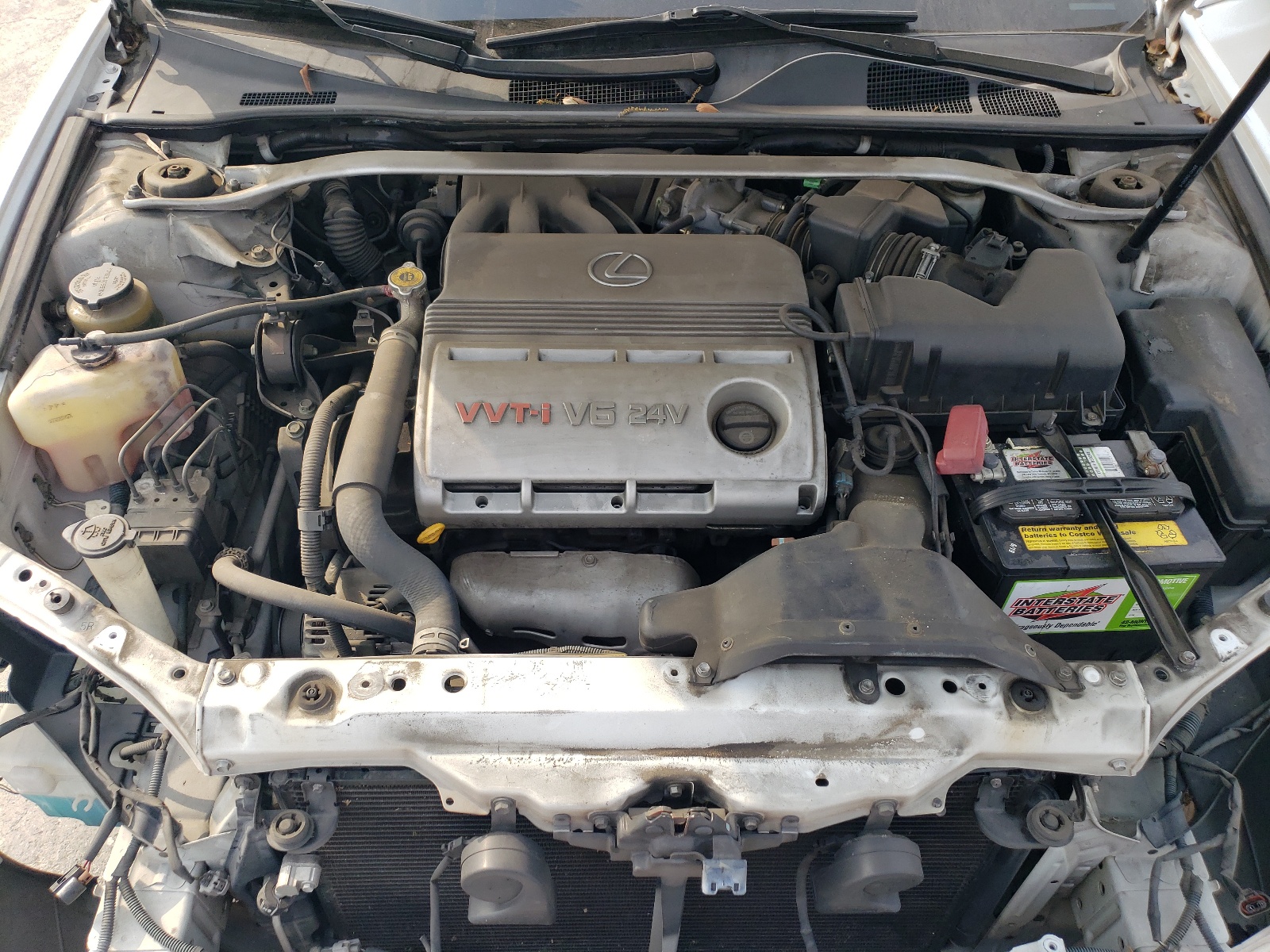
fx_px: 954
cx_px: 635
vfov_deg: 53.1
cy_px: 476
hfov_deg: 67.3
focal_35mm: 26
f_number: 1.5
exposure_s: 1/909
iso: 50
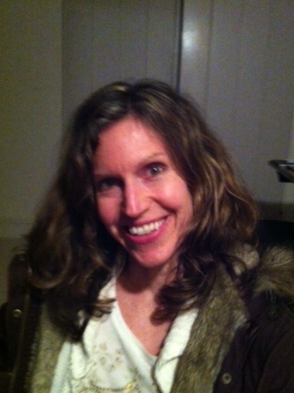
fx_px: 420
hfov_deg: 38.6
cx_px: 142
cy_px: 207
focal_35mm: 37
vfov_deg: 50.2
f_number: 2.8
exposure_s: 1/15
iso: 1000
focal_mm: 3.85
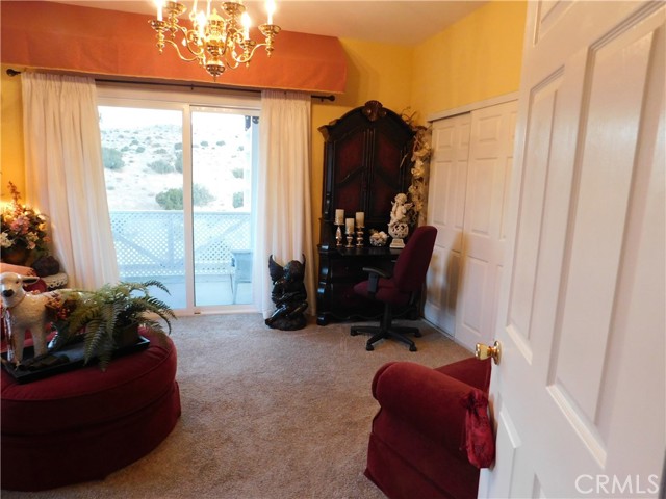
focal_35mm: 23
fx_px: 443
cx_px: 333
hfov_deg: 73.9
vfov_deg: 58.9
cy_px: 250
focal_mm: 4
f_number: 3
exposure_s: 1/15
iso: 400
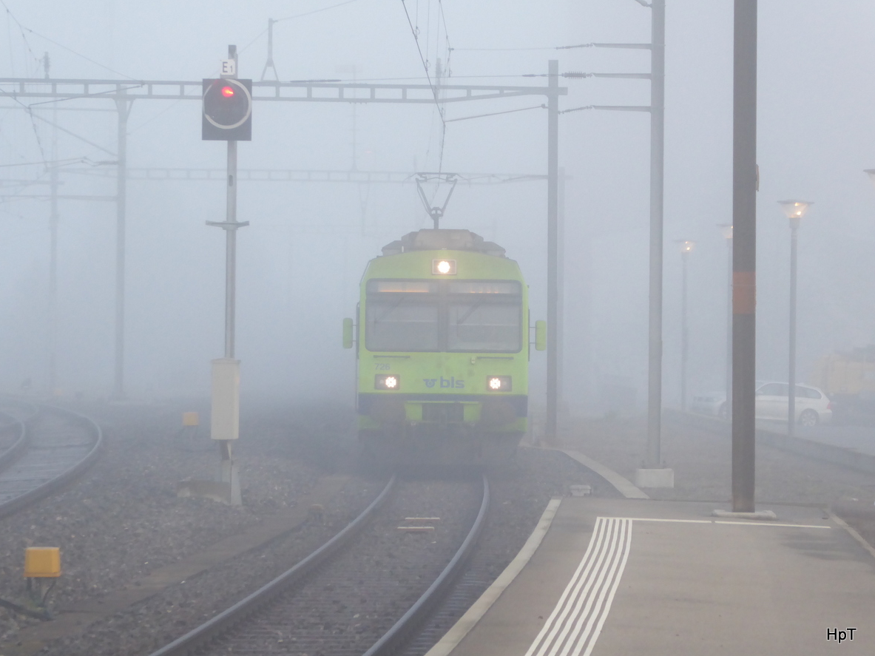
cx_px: 433
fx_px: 5282
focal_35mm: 209
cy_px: 329
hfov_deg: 9.5
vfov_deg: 7.1
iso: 320
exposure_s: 1/80
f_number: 5.6
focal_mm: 33.2
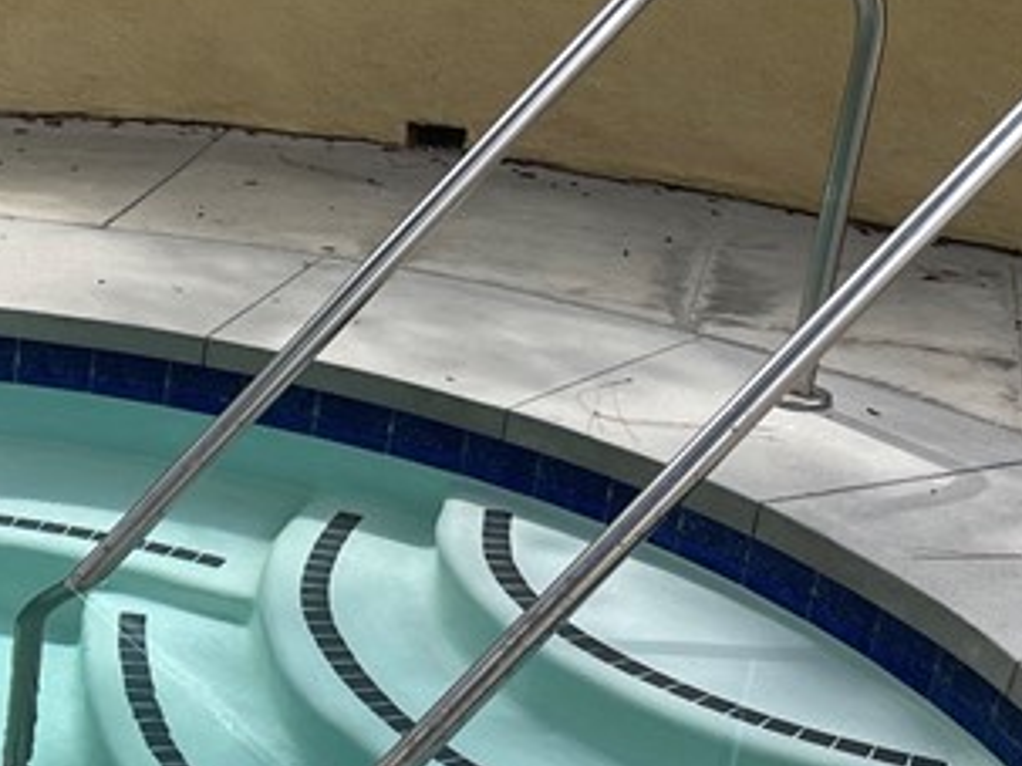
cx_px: -179
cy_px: 685
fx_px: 2597
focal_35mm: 88
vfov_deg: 16.6
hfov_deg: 20.9
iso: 32
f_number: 1.6
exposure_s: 1/2203
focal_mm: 5.1
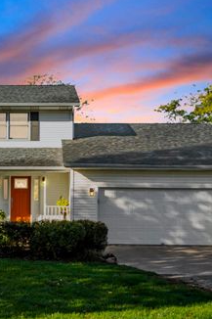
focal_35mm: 46
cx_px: 35
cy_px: 157
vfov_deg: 42.8
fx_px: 407
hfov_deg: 28.4
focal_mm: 30
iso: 400
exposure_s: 1/500
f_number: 9
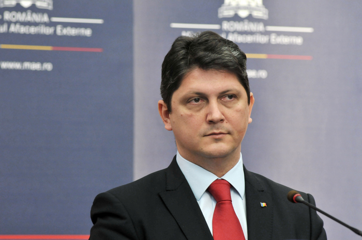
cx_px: 181
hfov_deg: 6.9
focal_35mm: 300
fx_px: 3013
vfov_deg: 4.6
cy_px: 120
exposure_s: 1/60
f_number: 5.6
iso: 800
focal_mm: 200
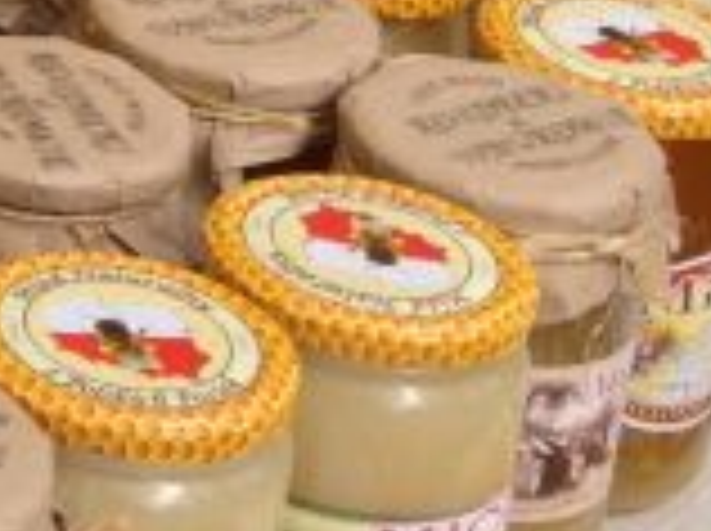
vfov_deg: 8.0
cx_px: -904
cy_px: -562
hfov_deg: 10.0
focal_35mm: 177
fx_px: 3630
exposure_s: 1/512
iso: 50
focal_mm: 4.28
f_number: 2.4
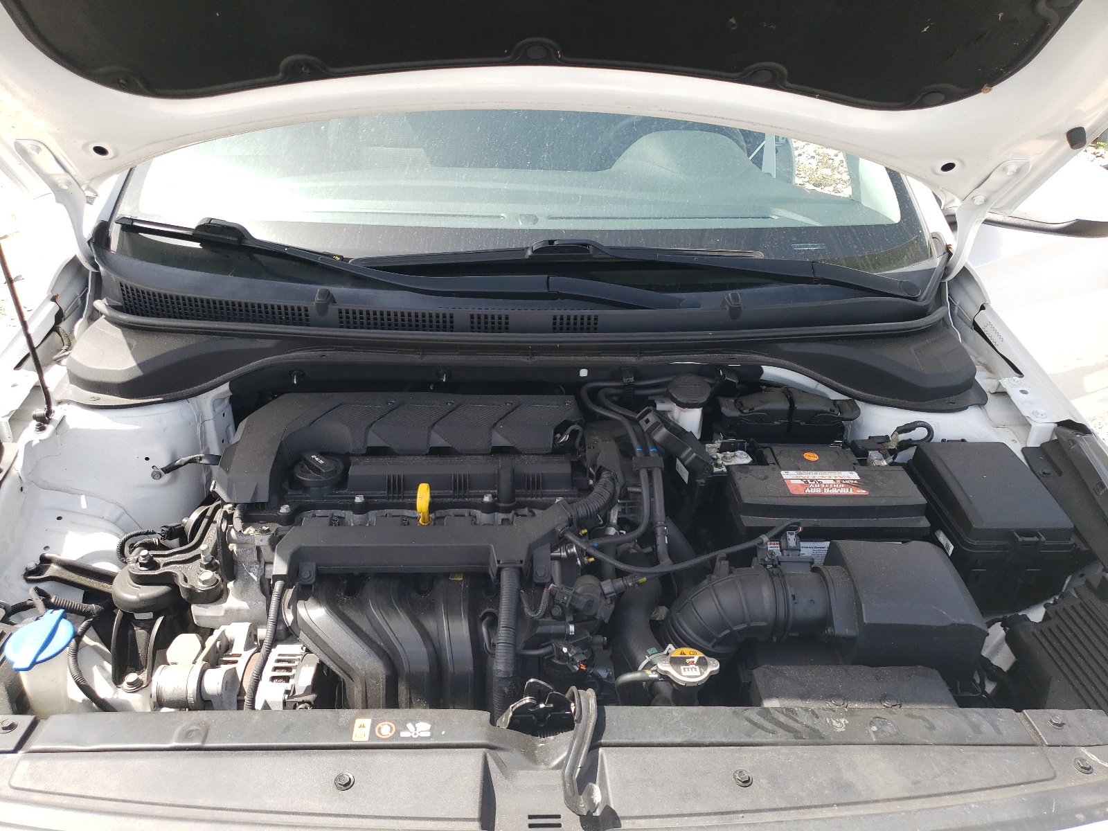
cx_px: 554
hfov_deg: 67.3
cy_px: 416
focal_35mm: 26
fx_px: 832
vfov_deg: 53.1
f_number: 1.5
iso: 50
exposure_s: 1/625
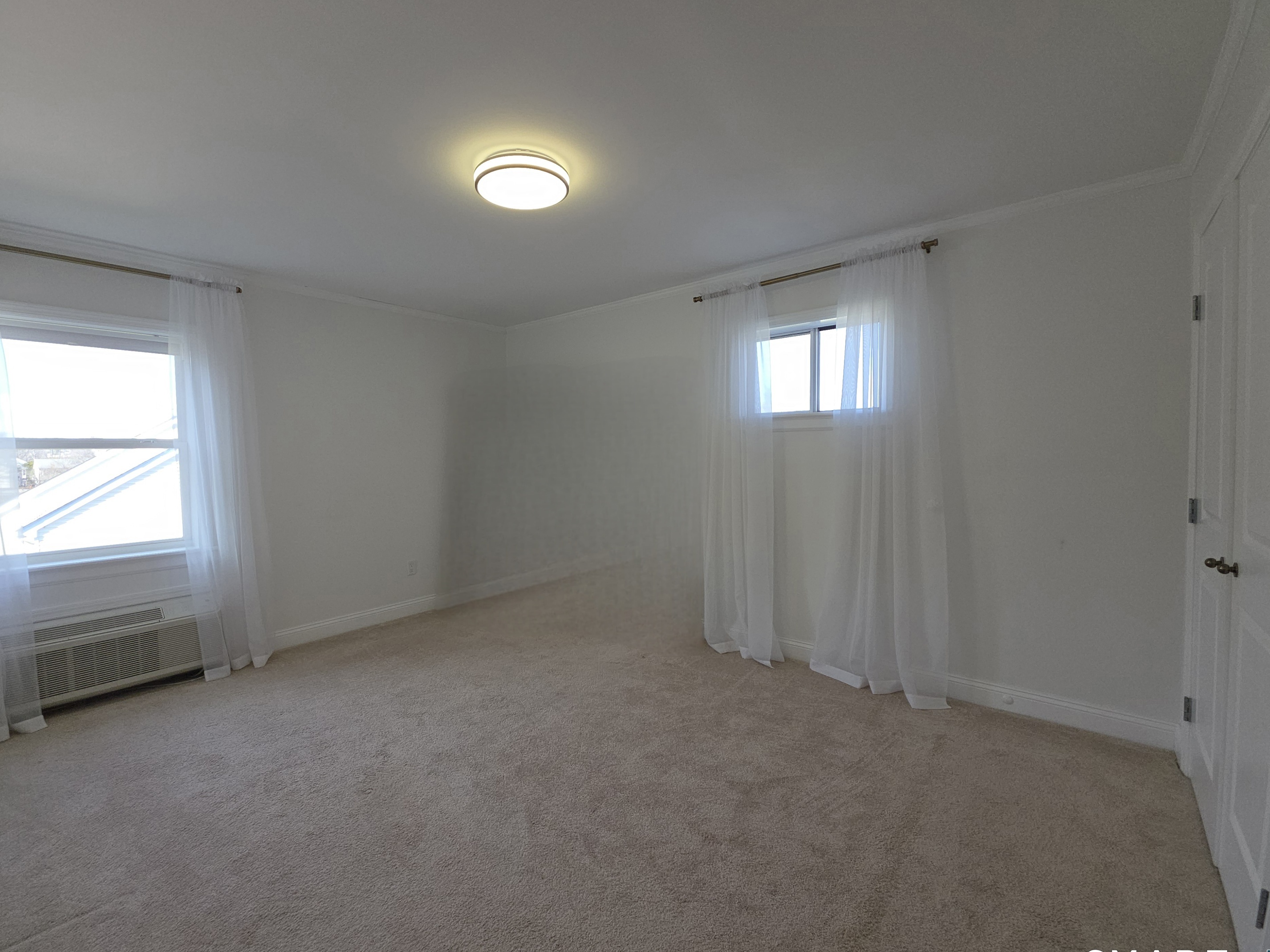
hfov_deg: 102.0
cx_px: 605
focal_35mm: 14
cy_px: 473
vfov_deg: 85.7
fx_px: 514
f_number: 1.9
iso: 32
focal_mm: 2.2
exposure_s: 1/120
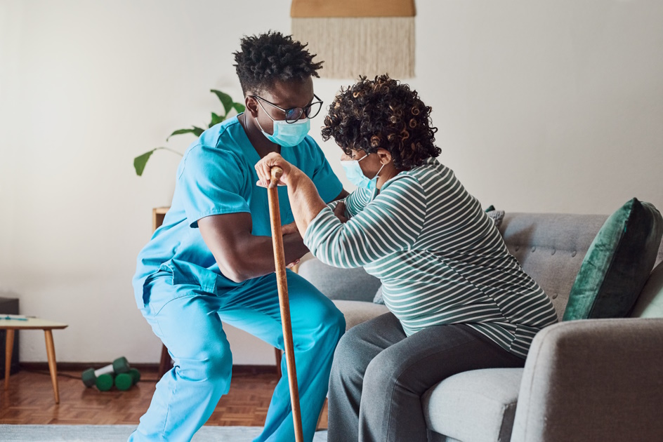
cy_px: 221
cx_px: 332
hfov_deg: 39.6
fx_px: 921
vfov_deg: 27.0
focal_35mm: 50
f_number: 2.8
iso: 400
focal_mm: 50
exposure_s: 1/1600
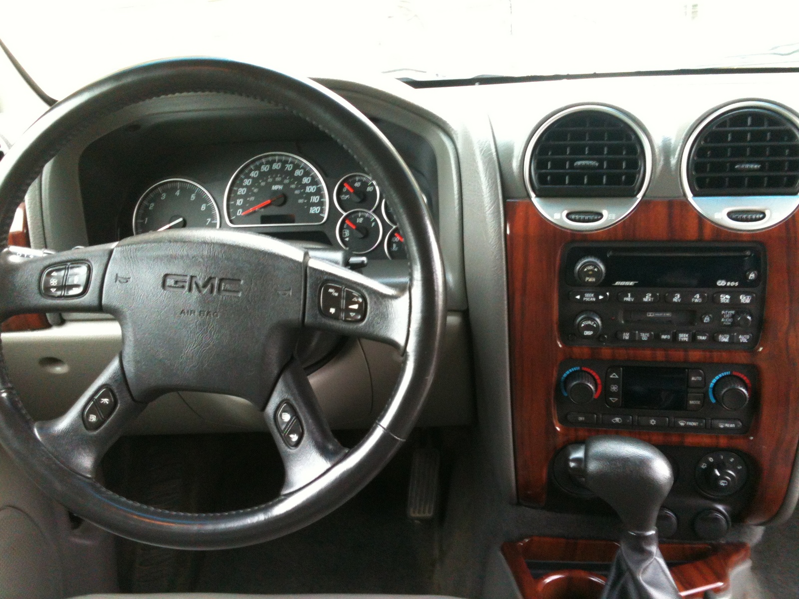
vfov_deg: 40.7
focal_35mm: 35
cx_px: 400
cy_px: 300
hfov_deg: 52.6
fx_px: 808
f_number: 2.8
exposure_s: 1/15
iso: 125
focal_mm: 3.85
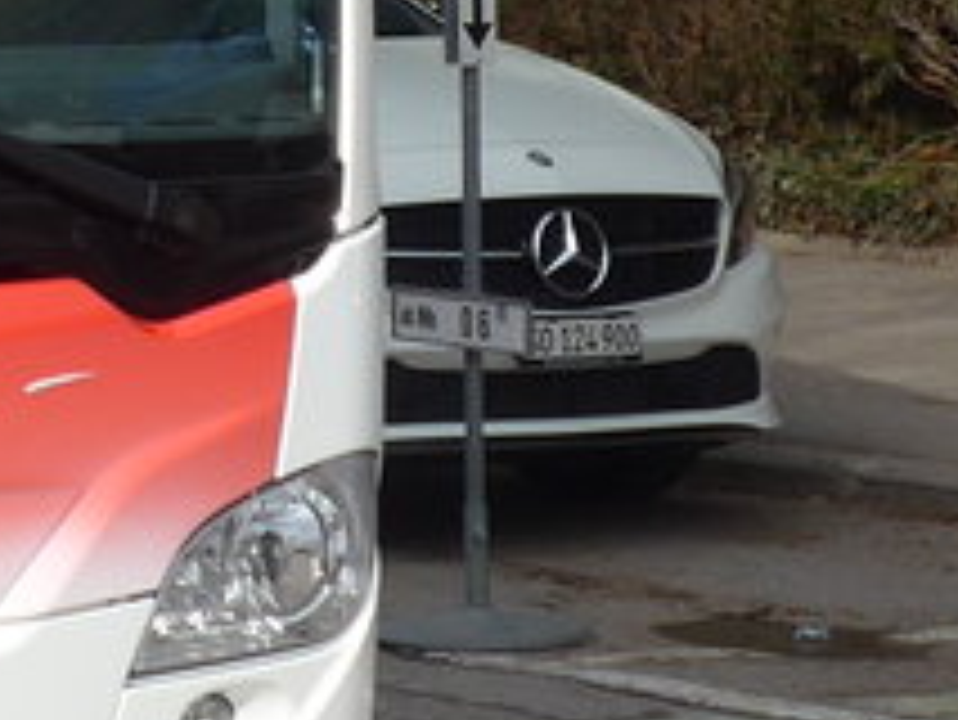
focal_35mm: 276
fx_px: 7643
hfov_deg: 6.9
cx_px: -1043
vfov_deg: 5.3
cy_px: -324
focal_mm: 10.1
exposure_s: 1/800
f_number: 3.2
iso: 80
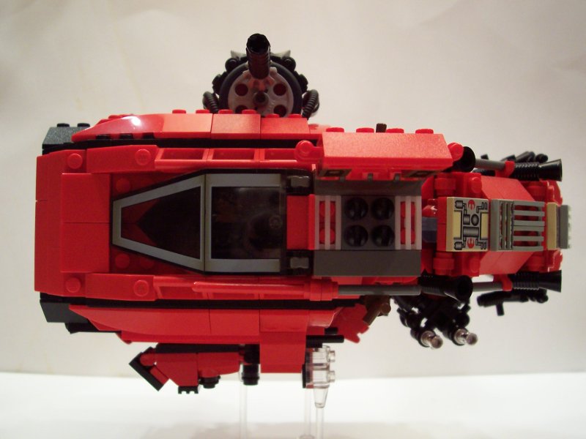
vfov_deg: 38.7
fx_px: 626
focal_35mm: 37
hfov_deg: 50.1
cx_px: 293
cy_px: 220
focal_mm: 5.6
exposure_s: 1/20
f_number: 2.8
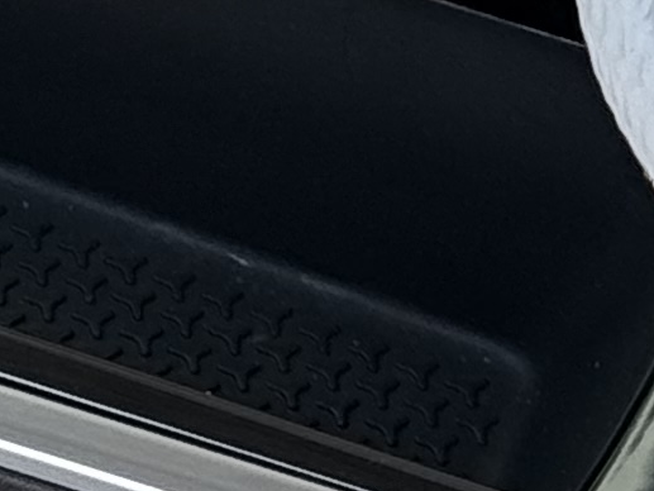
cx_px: -912
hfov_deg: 5.1
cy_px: -628
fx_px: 7068
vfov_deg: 3.9
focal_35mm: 374
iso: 100
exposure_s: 1/810
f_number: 1.78
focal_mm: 6.76
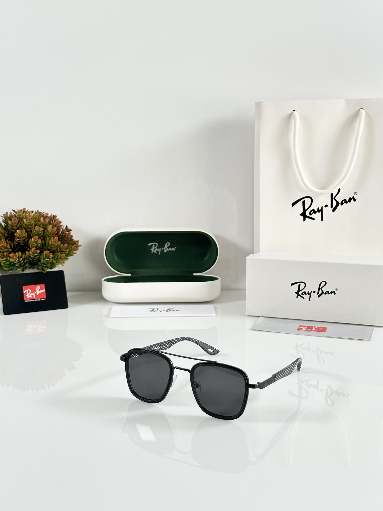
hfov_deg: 30.3
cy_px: 256
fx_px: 708
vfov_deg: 39.7
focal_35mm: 48
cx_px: 192
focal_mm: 6.86
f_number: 1.78
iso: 80
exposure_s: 1/121
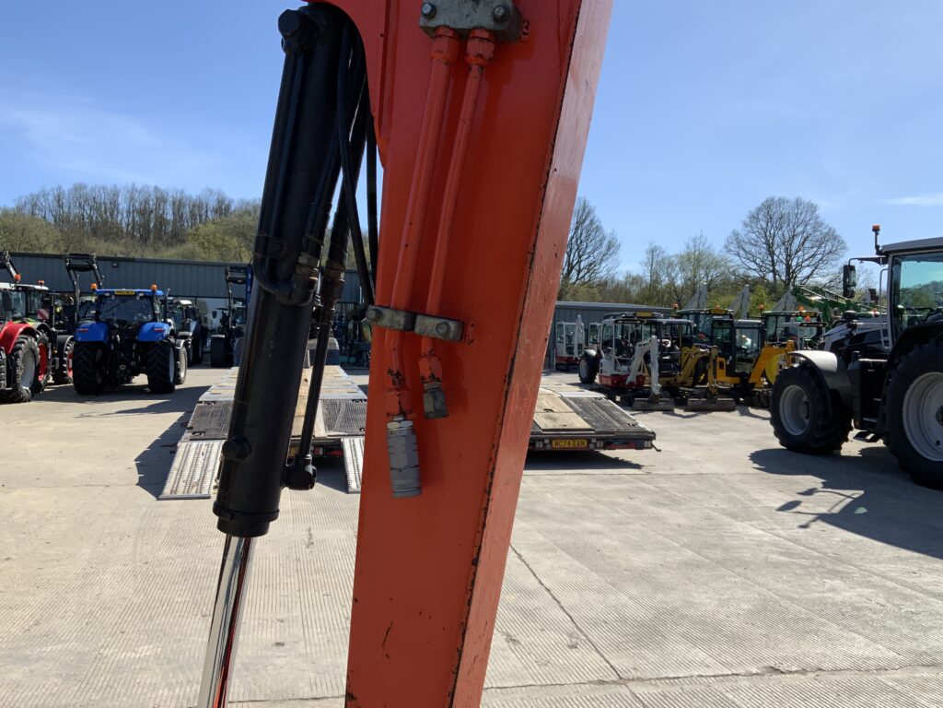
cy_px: 354
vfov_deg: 48.2
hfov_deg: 61.7
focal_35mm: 29
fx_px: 790
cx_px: 472
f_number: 1.8
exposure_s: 1/1848
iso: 16
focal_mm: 3
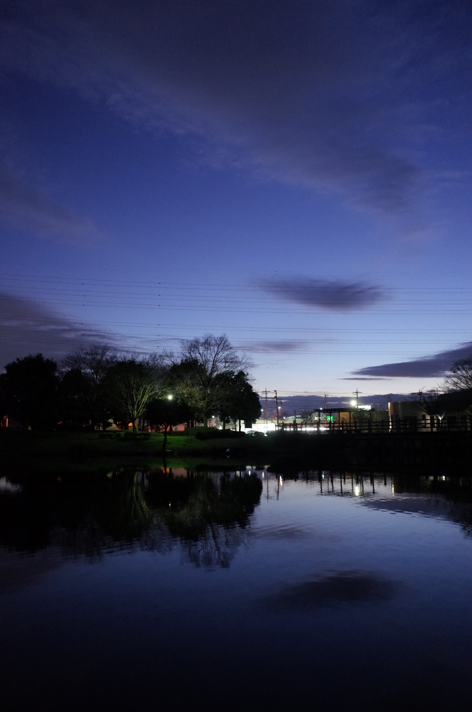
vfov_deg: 65.6
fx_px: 553
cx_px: 236
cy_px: 356
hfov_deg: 46.2
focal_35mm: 28
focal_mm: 18.3
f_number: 2.8
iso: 1600
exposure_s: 1/10
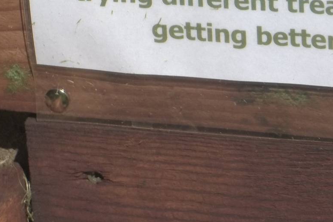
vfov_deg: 3.9
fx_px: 3285
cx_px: 306
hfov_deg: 5.8
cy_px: -32
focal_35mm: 355
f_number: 5.9
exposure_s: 1/500
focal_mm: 29.5
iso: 80
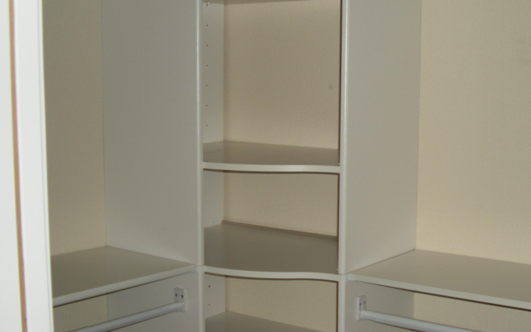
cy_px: 165
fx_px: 810
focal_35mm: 56
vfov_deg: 23.1
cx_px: 363
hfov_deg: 35.8
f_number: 2.8
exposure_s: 1/60
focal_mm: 7.9
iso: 76
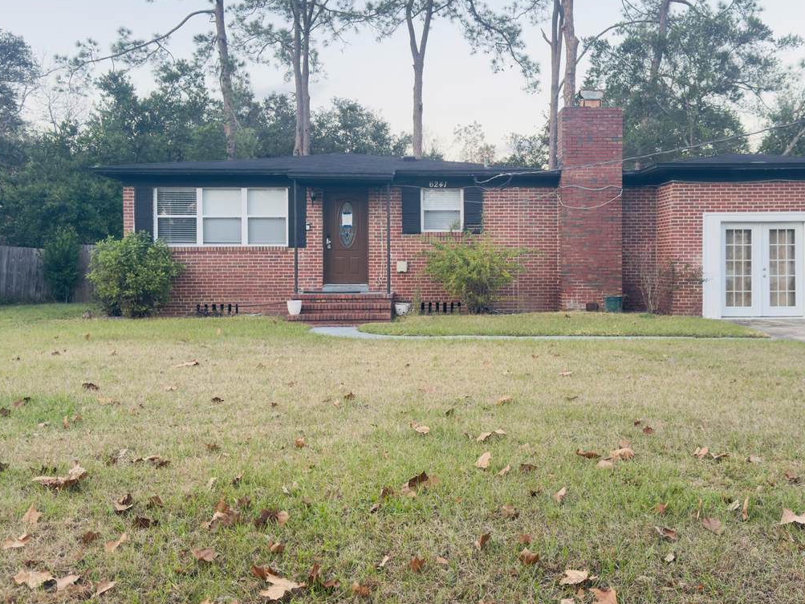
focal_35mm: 37
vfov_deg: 38.6
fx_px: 860
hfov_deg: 50.0
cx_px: 455
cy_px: 264
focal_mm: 6.76
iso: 125
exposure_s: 1/105
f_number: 1.78
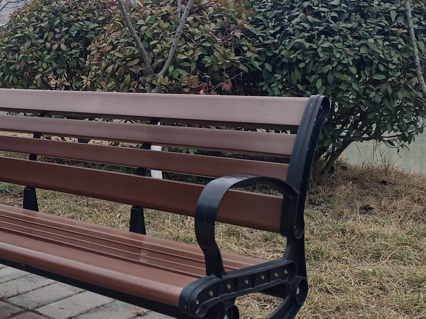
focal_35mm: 54
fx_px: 664
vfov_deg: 27.0
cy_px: 148
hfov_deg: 34.8
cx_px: 104
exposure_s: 1/100
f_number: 1.8
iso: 101
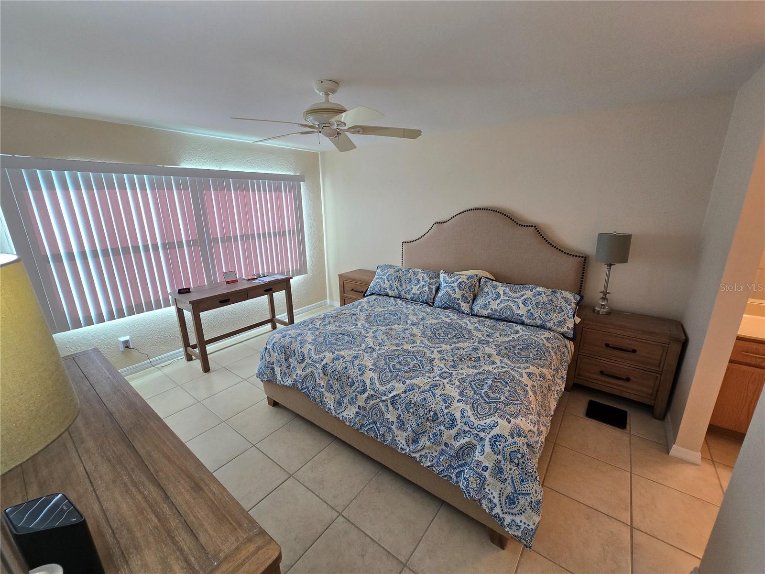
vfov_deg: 89.9
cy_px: 287
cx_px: 382
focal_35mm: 13
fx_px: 287
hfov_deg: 106.2
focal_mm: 2.2
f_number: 2.2
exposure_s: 1/60
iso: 100
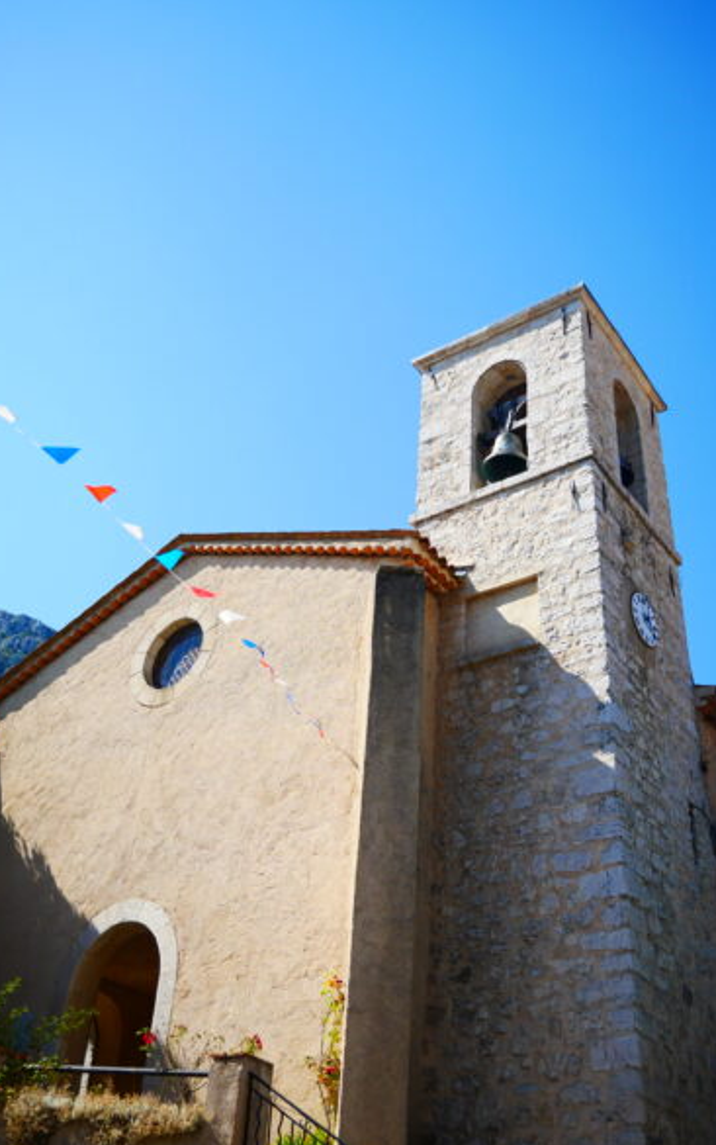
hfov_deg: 34.4
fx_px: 1154
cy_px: 581
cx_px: 384
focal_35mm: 37
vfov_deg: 52.7
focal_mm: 17
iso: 200
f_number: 4
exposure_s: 1/1600
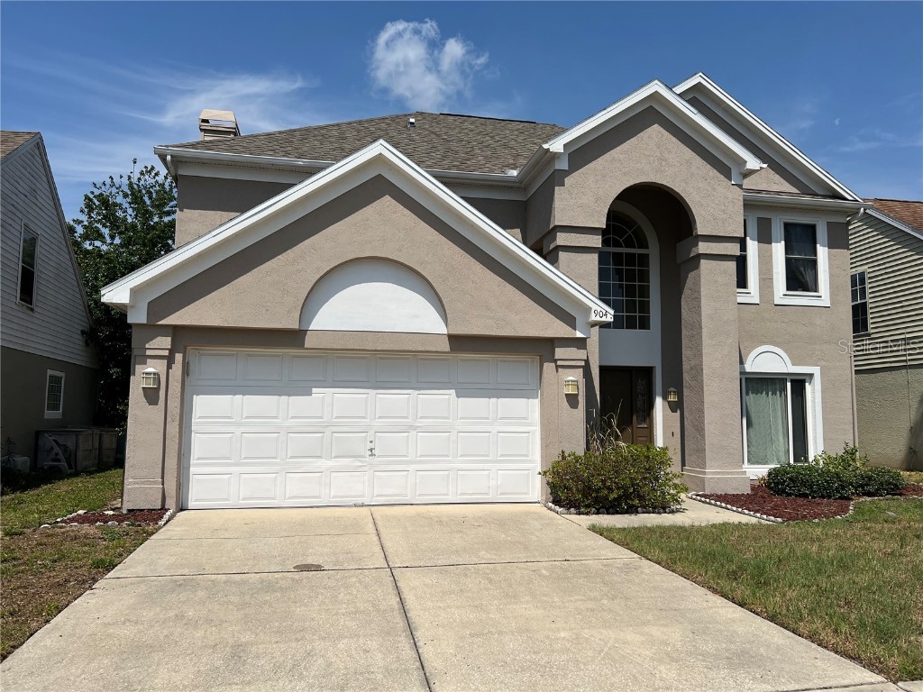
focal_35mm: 26
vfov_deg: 53.1
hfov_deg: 67.3
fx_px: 693
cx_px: 462
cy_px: 346
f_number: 1.5
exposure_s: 1/8696
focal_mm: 5.7
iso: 50
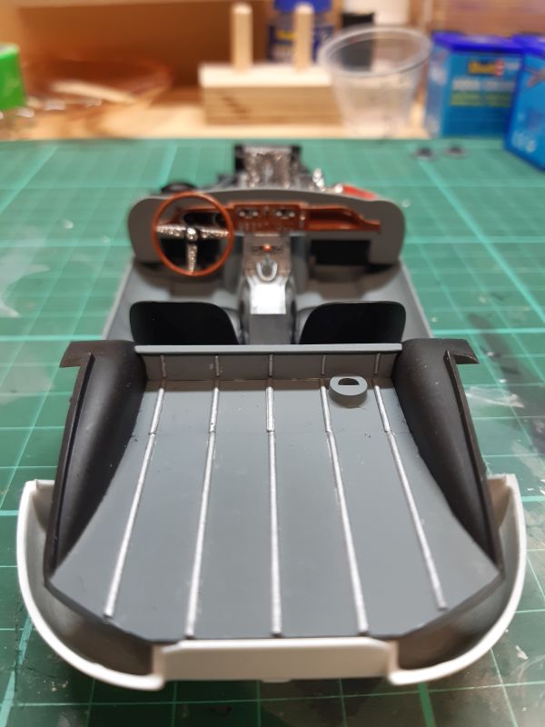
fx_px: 546
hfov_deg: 53.1
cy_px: 364
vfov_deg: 67.3
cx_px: 272
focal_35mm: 26
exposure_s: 1/50
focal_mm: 3.92
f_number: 1.7
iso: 64
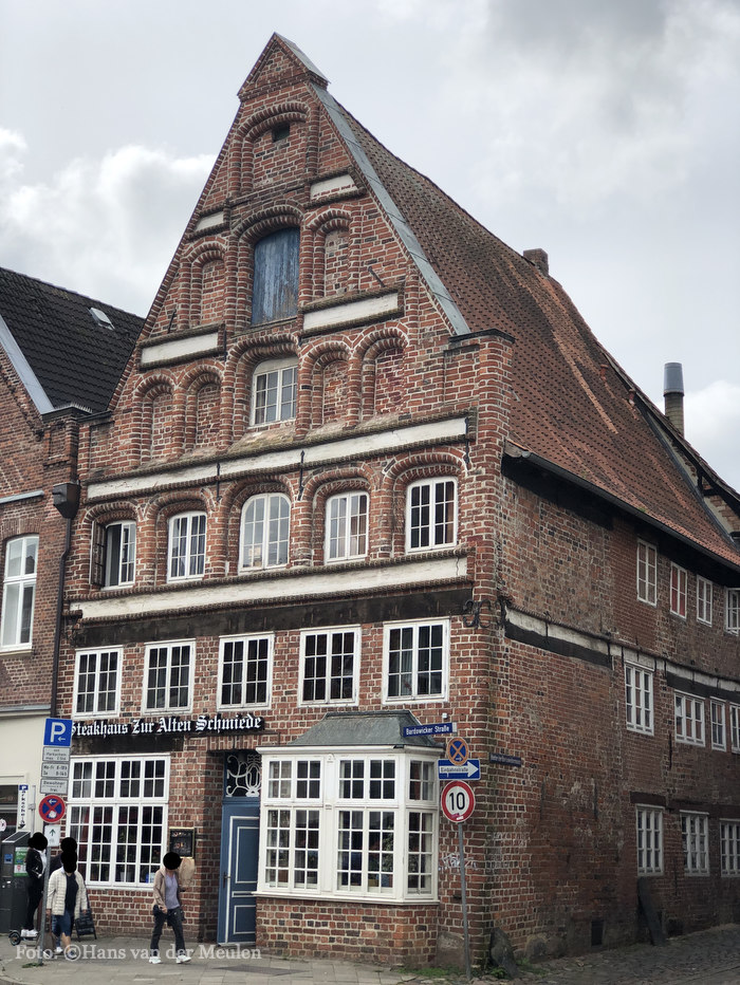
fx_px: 1623
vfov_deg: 33.8
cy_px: 492
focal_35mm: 57
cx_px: 370
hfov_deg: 25.7
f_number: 2.8
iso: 20
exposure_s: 1/960
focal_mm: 6.6
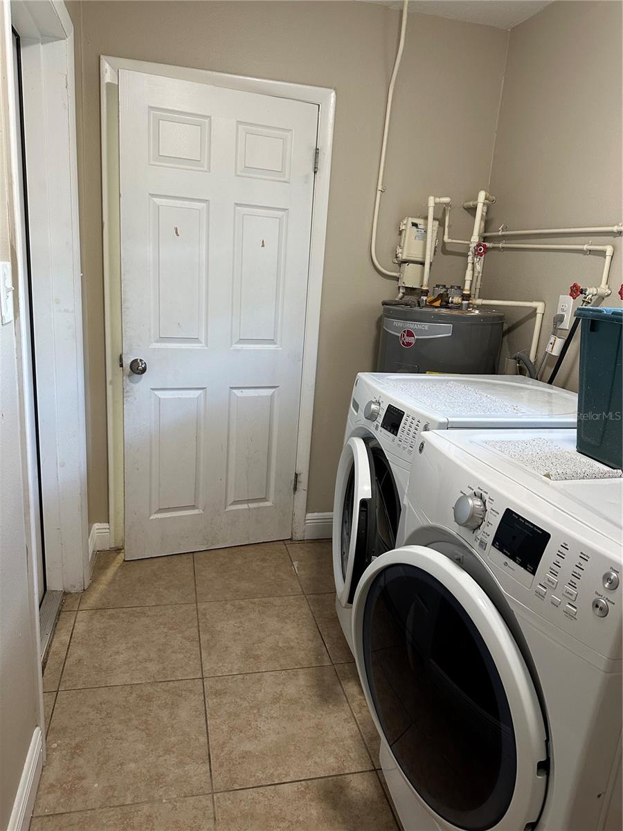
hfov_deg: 56.8
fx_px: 576
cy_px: 416
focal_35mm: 24
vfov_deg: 71.6
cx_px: 312
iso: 250
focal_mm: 6.86
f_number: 1.78
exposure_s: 1/60
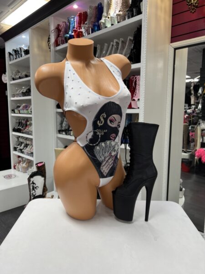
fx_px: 205
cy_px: 137
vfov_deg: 67.3
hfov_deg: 53.1
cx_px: 102
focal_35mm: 26
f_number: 1.5
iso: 64
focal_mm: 5.7
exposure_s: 1/60
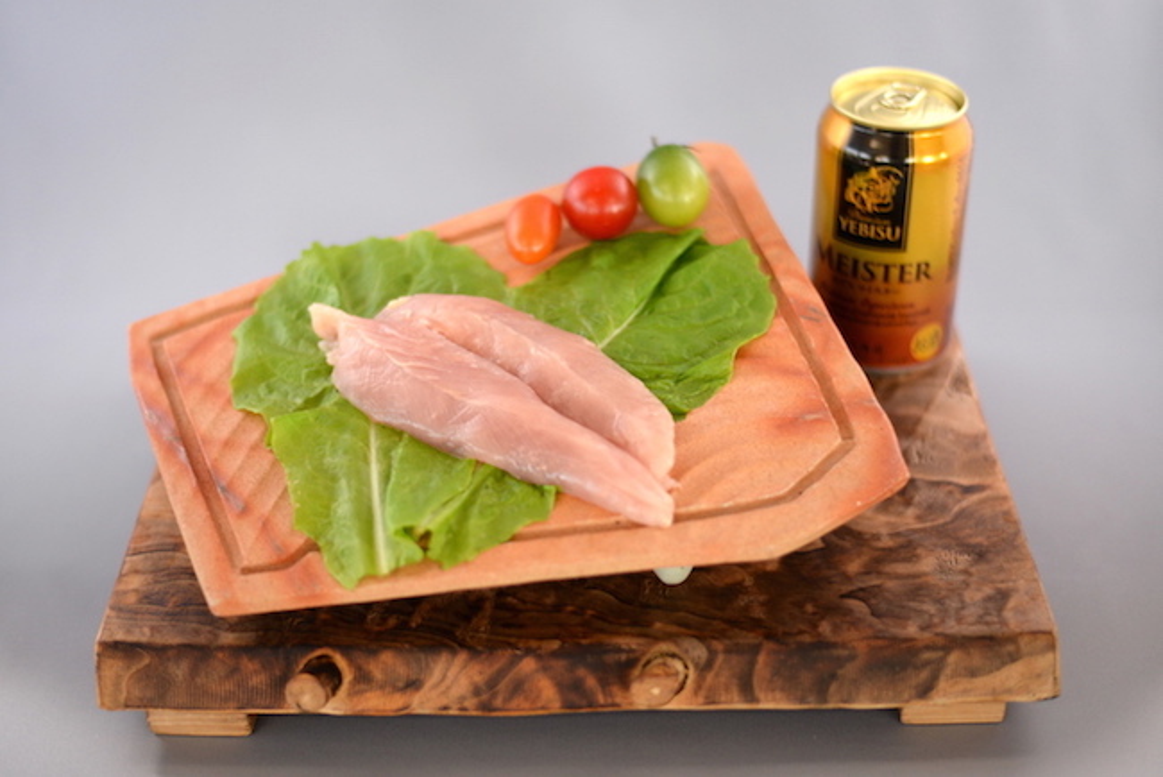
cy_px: 388
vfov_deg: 27.0
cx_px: 582
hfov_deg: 39.6
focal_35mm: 50
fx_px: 1616
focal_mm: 50
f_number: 1.8
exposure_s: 1/2000
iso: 1000
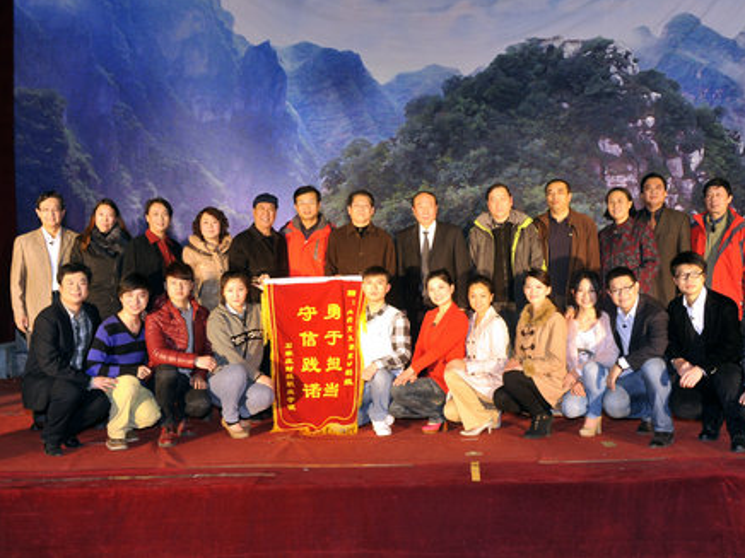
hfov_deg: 56.6
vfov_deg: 44.2
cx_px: 425
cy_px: 277
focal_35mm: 32
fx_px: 689
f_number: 8
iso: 1250
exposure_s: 1/60
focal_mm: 29
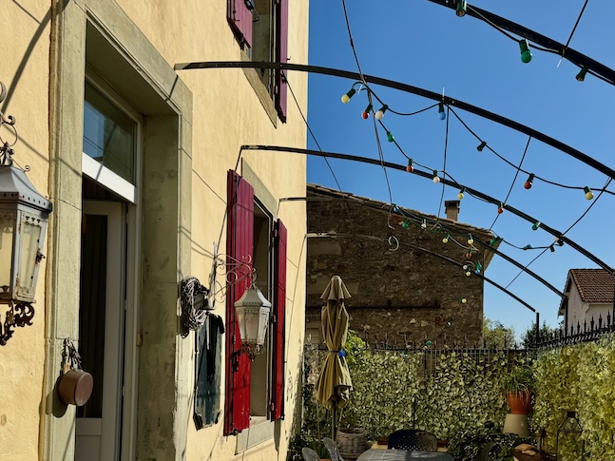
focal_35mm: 38
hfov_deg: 48.9
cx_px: 331
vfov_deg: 36.5
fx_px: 675
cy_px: 362
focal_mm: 6.76
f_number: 1.78
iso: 80
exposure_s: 1/7937
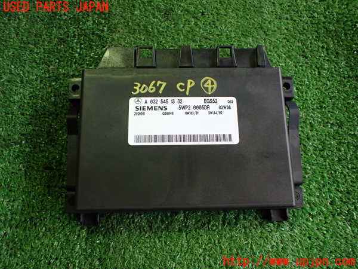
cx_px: 179
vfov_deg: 46.8
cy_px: 134
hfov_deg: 60.0
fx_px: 310
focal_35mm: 30
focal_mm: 5.4
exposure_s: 1/125
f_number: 2.3
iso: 640
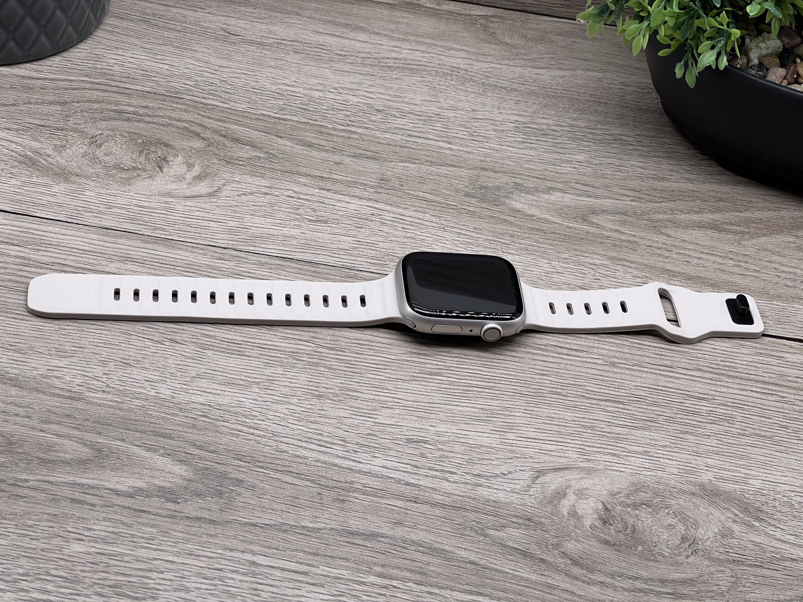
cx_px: 402
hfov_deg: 25.3
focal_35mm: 77
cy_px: 301
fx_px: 1786
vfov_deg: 19.1
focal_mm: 9
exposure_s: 1/100
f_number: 2.8
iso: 50
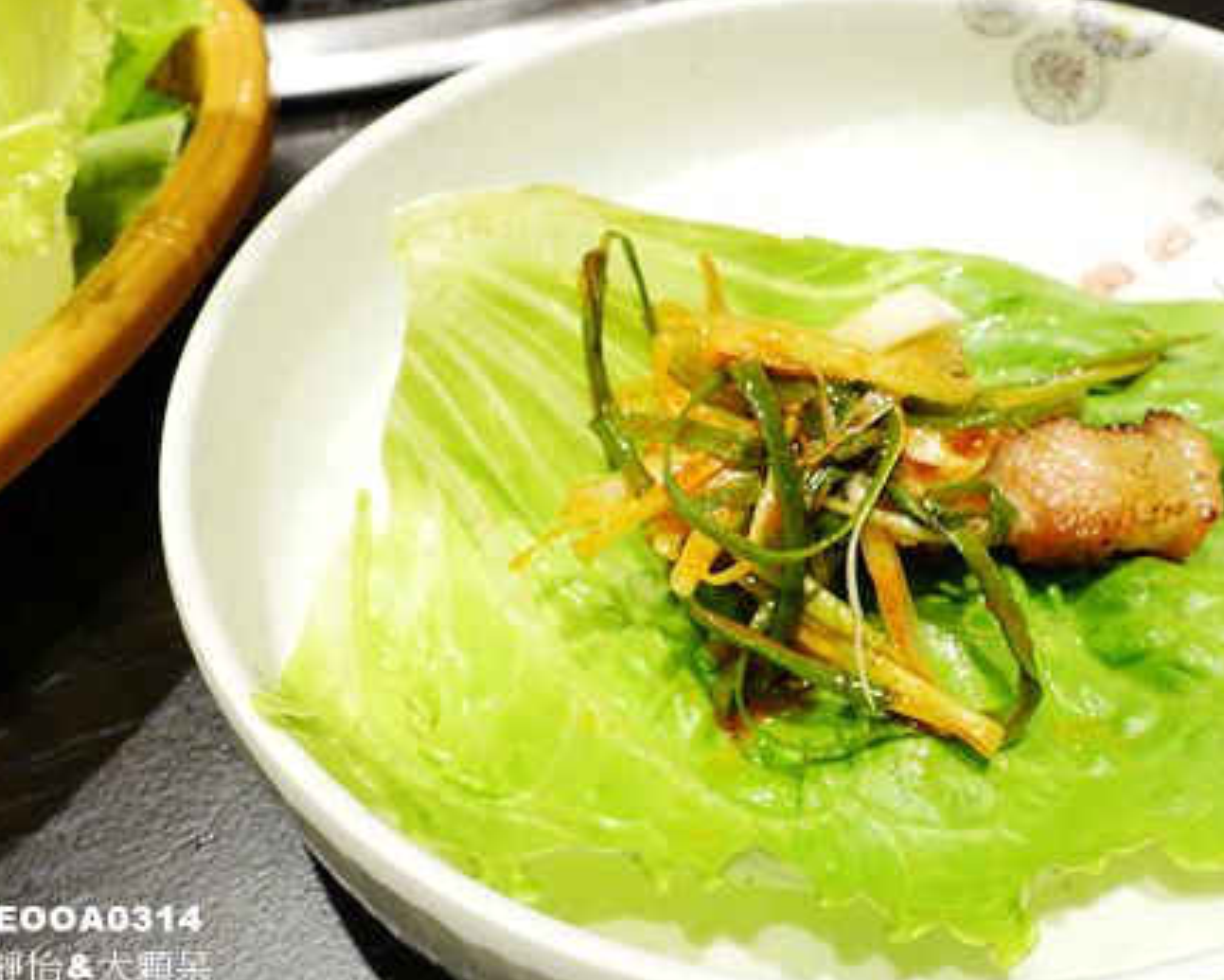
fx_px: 1486
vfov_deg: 36.5
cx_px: 704
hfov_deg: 44.6
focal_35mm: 41
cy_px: 445
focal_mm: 10.51
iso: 800
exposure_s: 1/50
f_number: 5
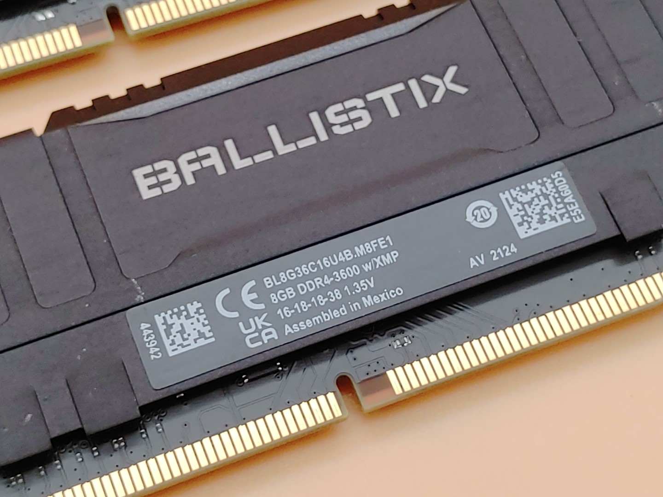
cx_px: 332
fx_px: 1494
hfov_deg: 25.0
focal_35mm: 78
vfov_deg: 18.9
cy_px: 248
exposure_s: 1/86
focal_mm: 4.36
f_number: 1.8
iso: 50
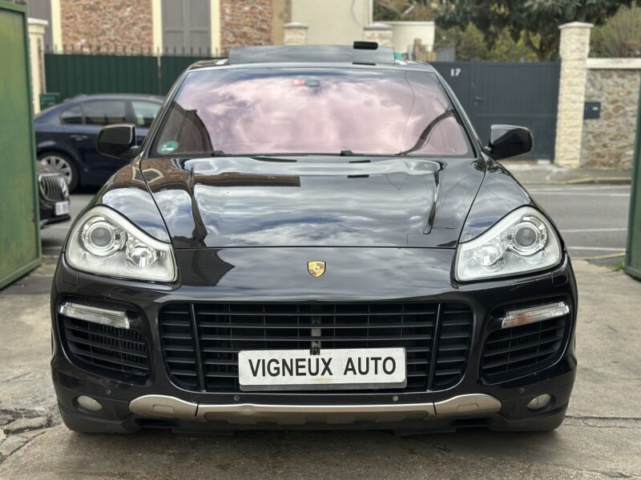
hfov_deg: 39.7
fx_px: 889
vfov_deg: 30.3
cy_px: 240
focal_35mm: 48
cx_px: 320
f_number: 1.78
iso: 80
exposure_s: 1/1242
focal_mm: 6.86
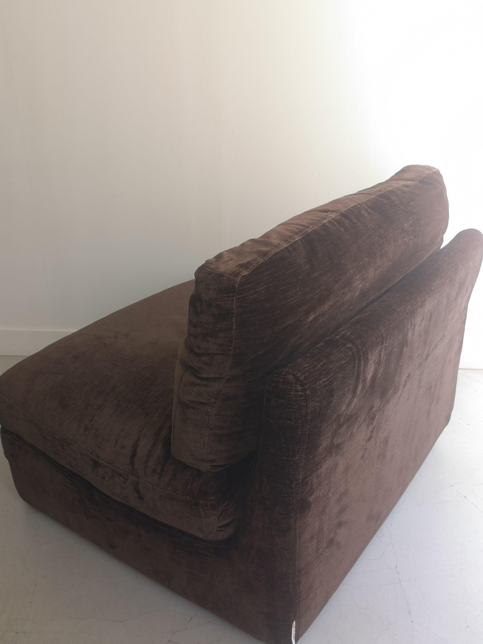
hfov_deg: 44.1
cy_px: 314
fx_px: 595
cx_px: 268
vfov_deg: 56.8
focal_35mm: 32
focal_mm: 3.95
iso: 80
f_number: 1.8
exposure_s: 1/50
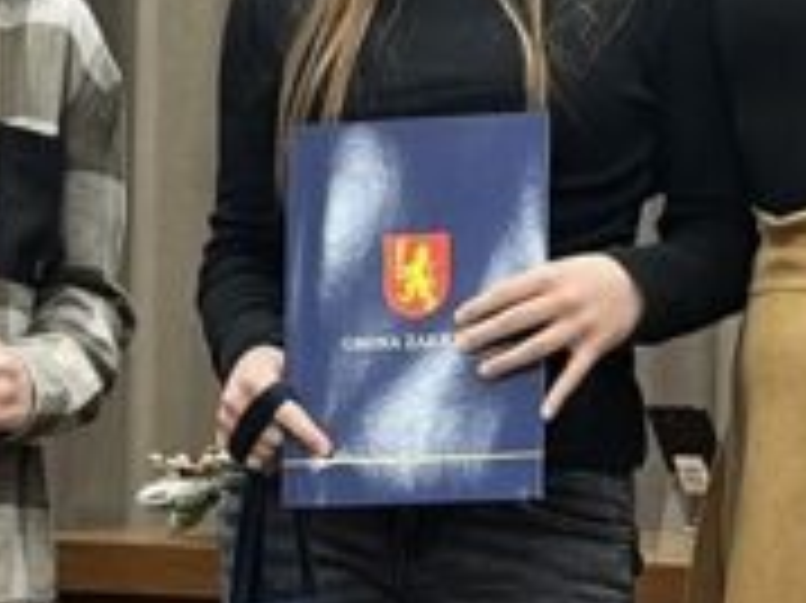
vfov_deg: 9.9
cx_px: 383
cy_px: 477
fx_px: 3467
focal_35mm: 149
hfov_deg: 13.3
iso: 80
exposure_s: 1/50
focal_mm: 5.1
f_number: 1.6
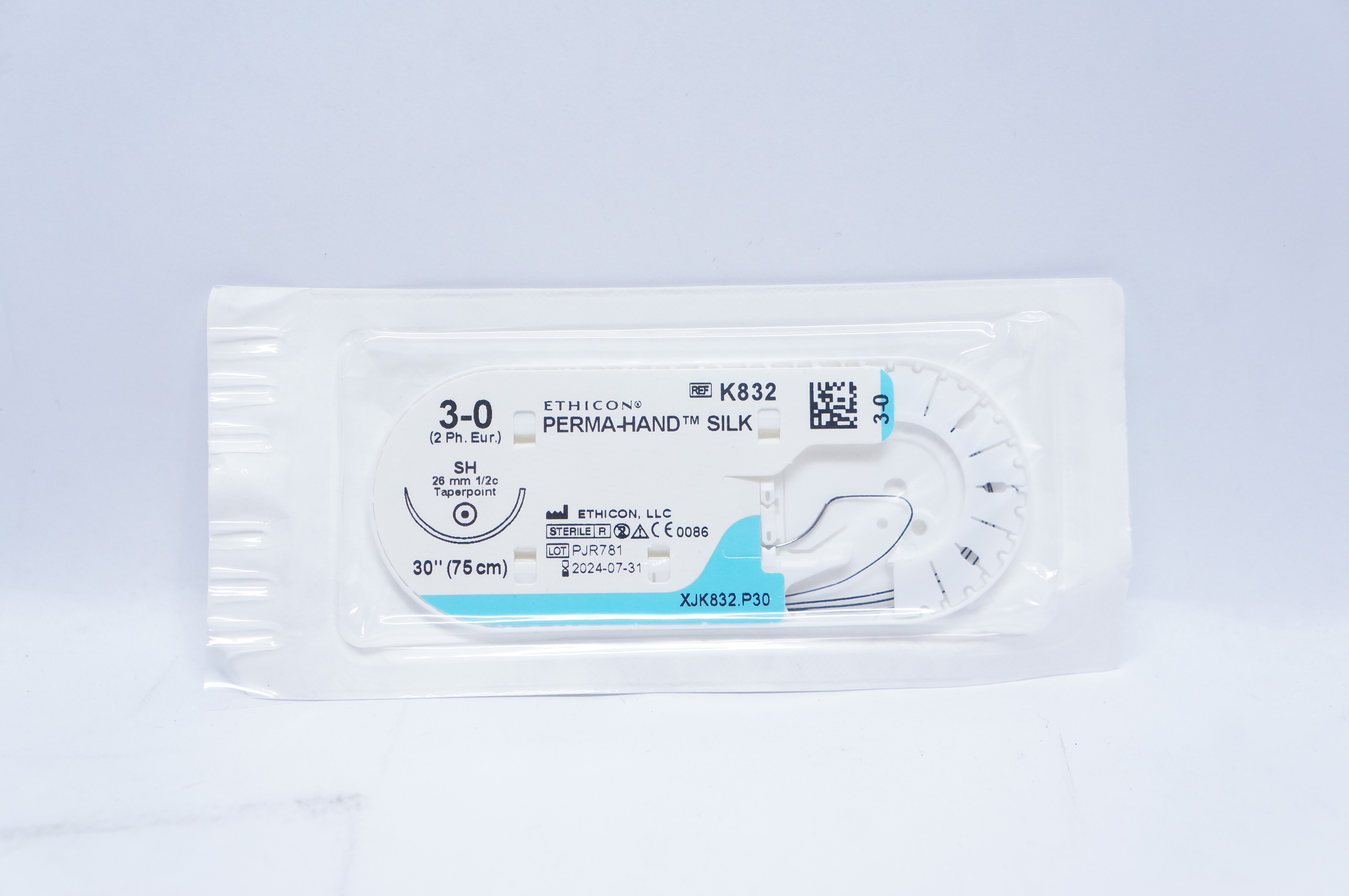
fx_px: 1741
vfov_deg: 28.9
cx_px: 674
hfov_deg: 42.4
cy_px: 448
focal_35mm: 46
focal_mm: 31
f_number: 5.6
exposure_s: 1/60
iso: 800
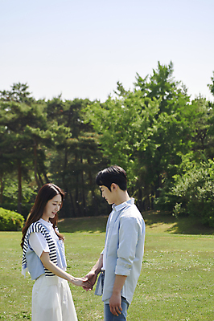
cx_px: 107
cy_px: 160
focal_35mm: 84
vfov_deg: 24.2
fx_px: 750
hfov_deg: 16.2
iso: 100
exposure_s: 1/320
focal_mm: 70
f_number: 5
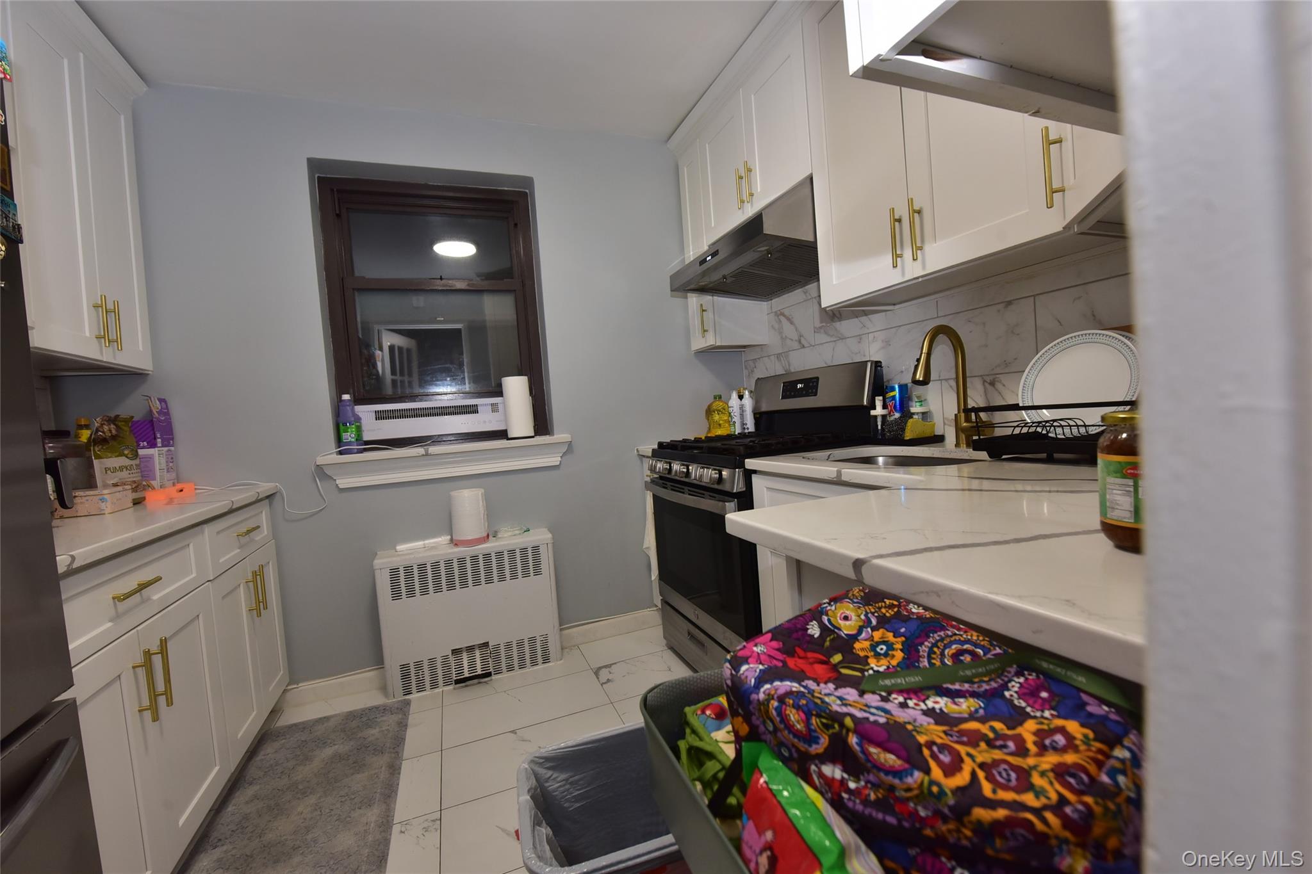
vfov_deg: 81.2
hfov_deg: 104.3
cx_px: 656
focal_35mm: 14
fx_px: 510
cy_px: 437
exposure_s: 1/60
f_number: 7.1
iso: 800
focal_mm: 14
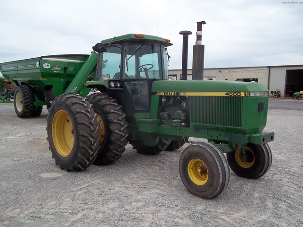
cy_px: 114
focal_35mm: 32
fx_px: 280
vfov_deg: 44.2
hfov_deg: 56.8
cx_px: 152
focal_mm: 5.7
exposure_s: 1/160
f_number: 5.5
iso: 80
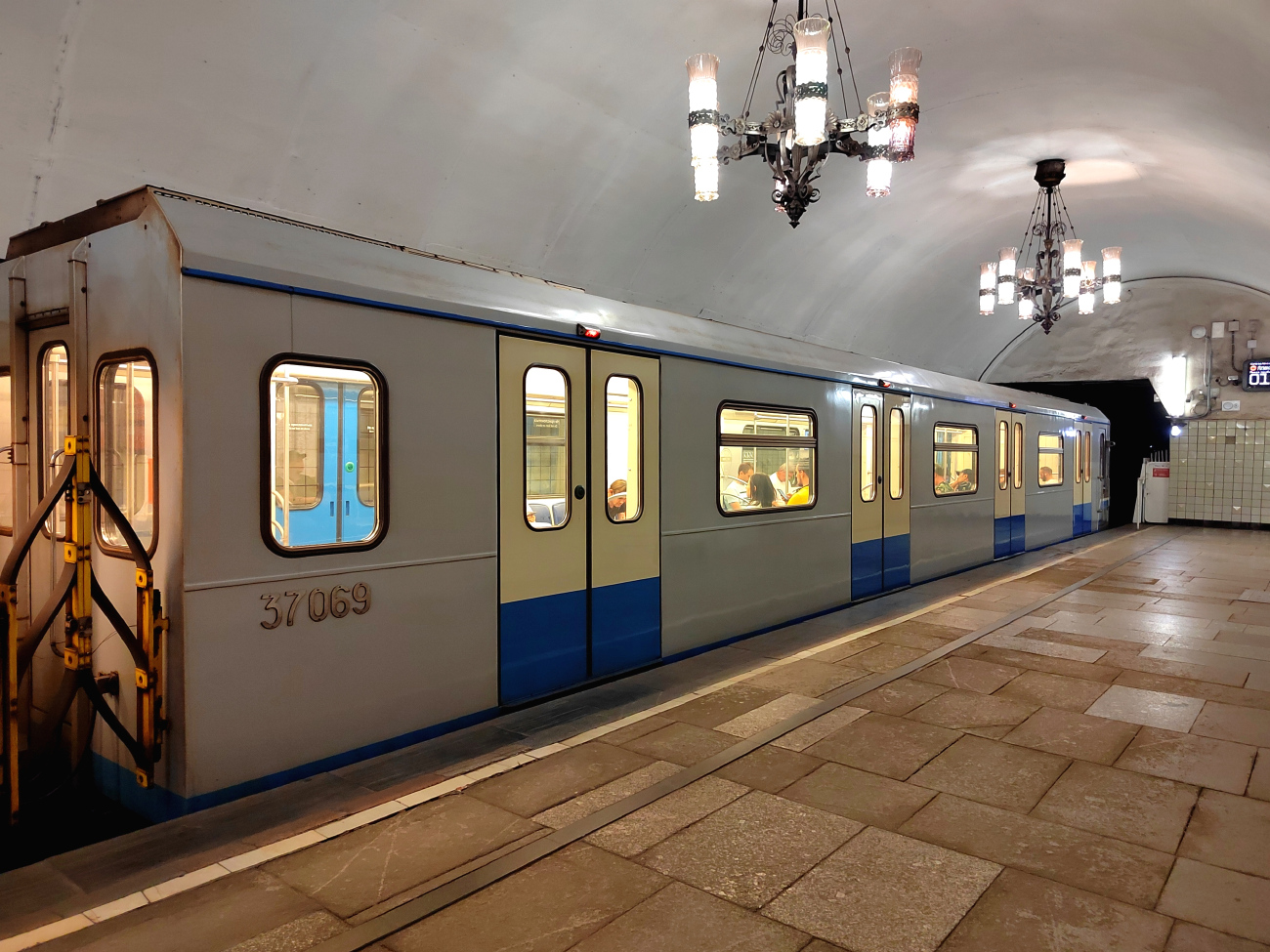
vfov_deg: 58.9
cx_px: 635
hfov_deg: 73.9
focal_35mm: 23
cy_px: 476
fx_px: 844
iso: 3106
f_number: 1.9
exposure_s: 1/50
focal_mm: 5.52
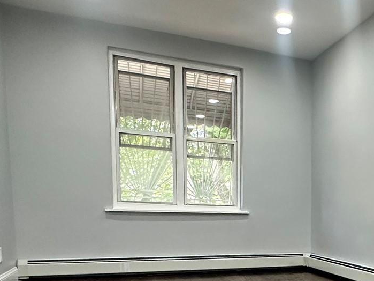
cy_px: 271
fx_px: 443
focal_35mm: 41
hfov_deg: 42.3
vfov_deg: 32.7
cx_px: 332
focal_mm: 2.22
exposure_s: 1/120
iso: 250
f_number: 2.2
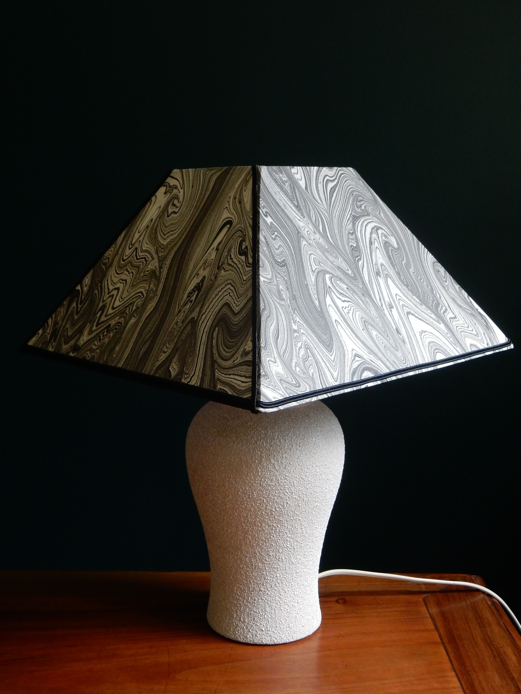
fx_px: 863
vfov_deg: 43.9
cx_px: 260
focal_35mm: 43
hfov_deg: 33.6
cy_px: 347
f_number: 4.2
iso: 360
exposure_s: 1/30
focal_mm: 7.6
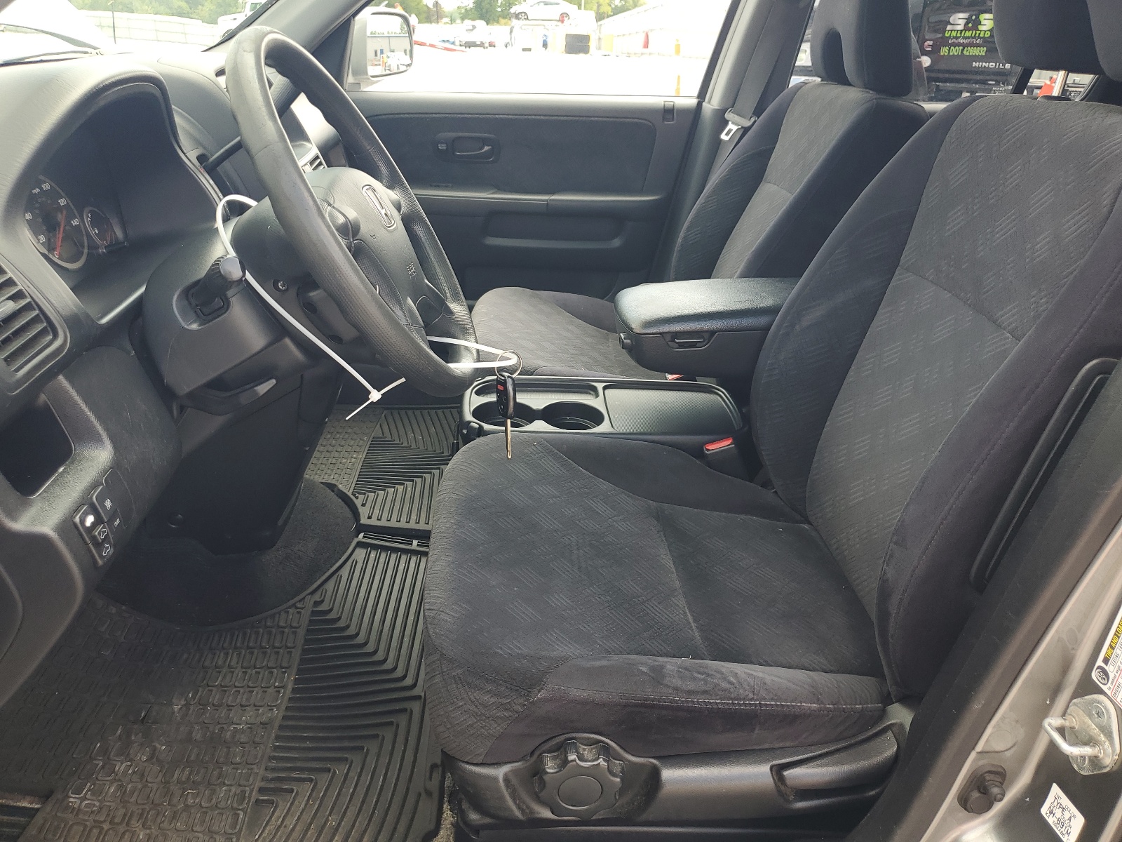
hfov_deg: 67.3
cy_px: 421
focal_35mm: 26
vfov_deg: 53.1
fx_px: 843
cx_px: 561
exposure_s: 1/256
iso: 50
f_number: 1.5
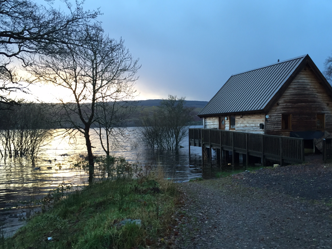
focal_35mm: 34
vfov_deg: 41.8
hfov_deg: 53.8
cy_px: 132
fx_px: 326
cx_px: 189
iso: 32
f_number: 2.2
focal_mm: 4.15
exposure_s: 1/33
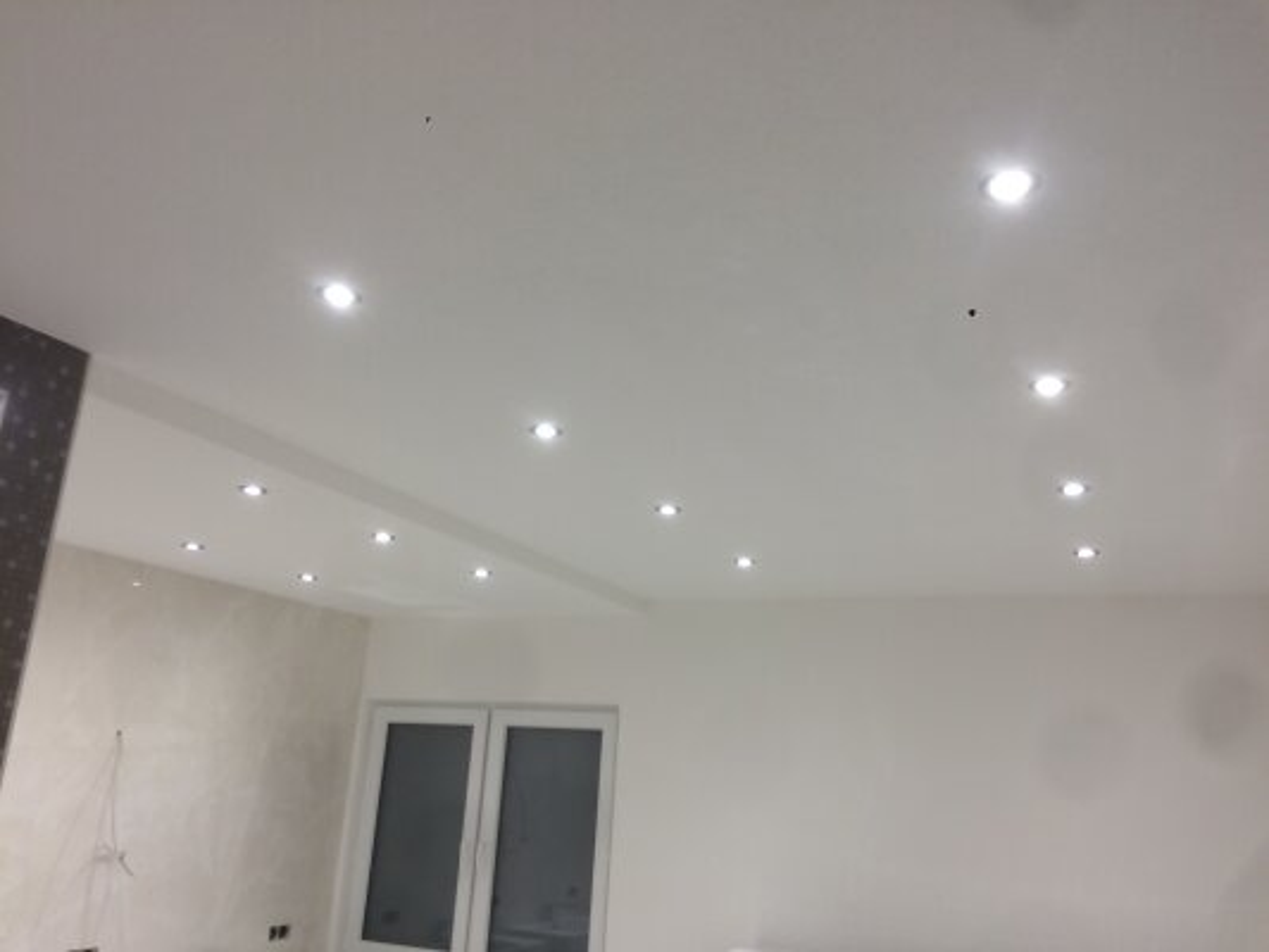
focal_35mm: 29
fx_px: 1063
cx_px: 634
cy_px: 476
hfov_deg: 61.6
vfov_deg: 48.2
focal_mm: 4.15
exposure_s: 1/33
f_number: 2.2
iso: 40
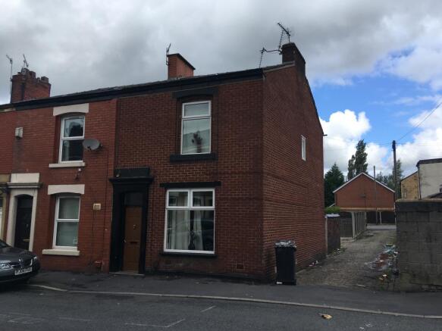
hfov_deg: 61.7
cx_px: 221
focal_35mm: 29
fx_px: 370
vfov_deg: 48.2
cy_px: 166
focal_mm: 4.15
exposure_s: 1/938
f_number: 2.2
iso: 25
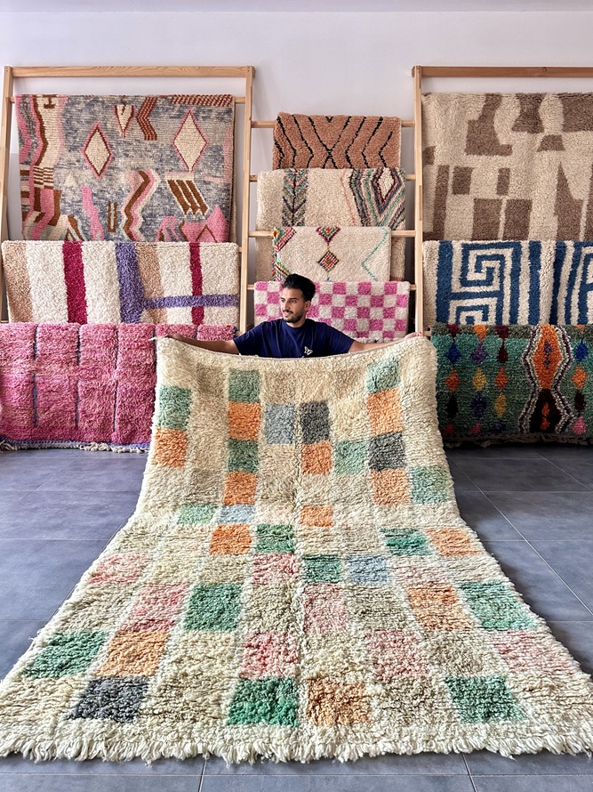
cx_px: 296
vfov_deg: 71.6
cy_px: 396
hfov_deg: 56.8
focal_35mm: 24
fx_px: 548
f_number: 1.78
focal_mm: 6.86
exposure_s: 1/74
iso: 250
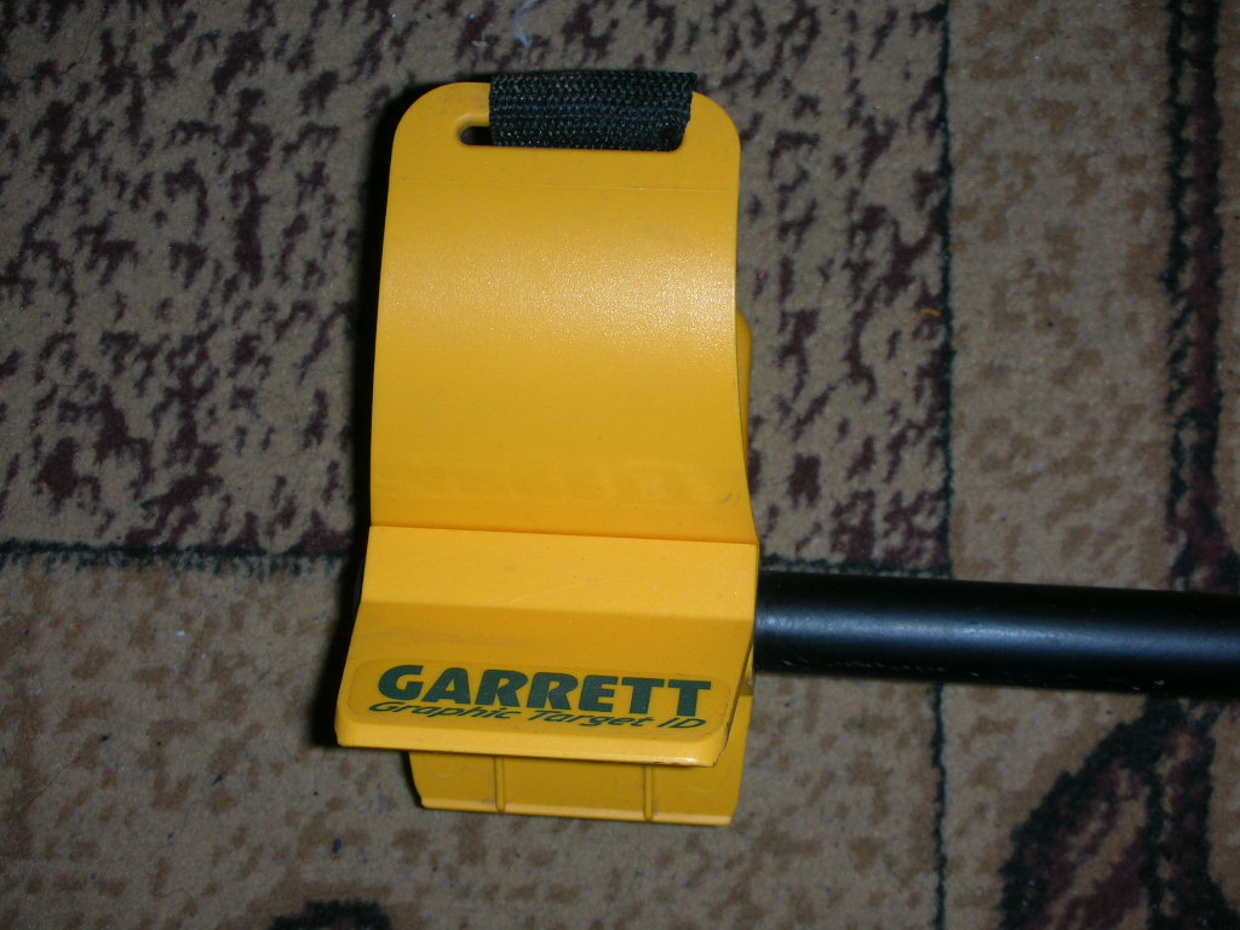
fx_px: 2185
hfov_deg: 31.7
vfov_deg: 24.0
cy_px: 465
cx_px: 620
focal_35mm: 61
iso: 50
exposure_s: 1/120
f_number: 4
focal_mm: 10.1
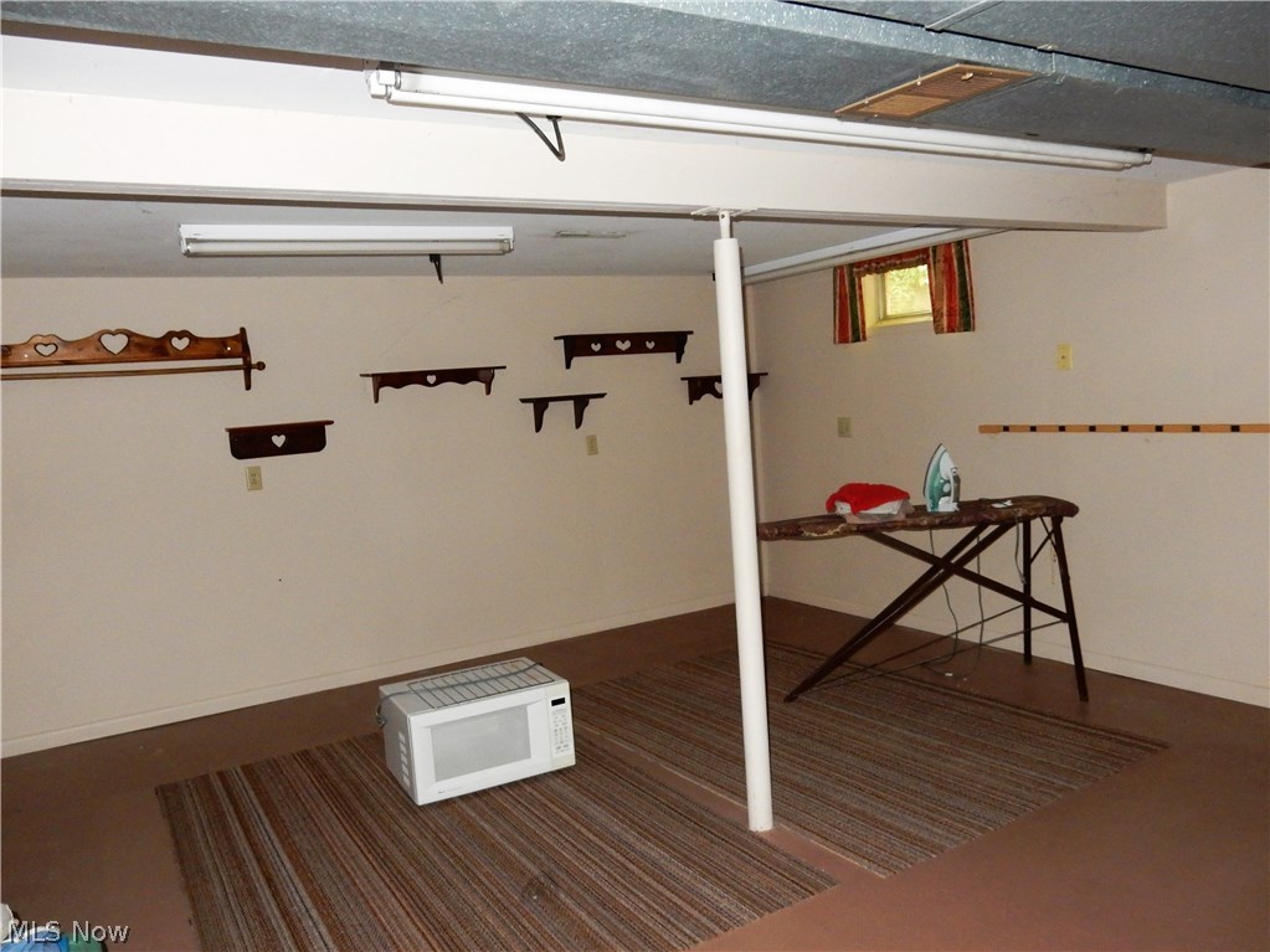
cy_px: 476
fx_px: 917
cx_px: 635
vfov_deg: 54.9
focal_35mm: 25
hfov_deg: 69.4
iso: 450
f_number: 3.7
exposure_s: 1/30
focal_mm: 4.5
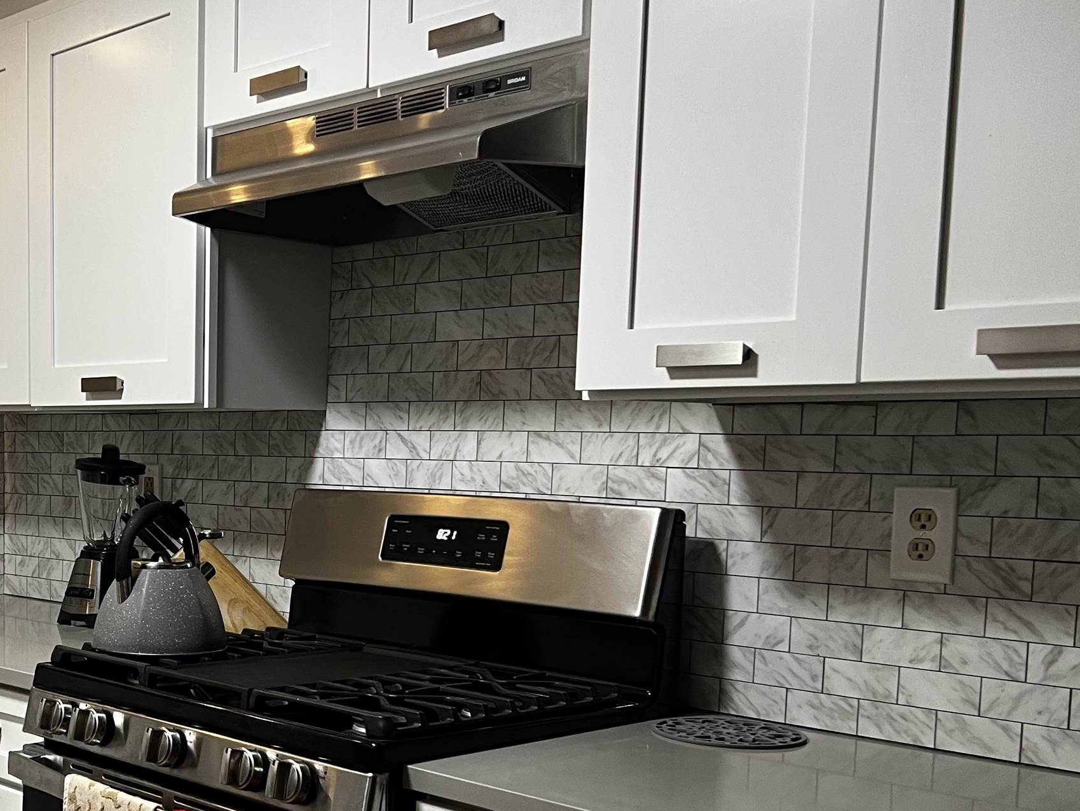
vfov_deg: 30.5
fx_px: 1467
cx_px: 148
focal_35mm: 47
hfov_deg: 38.2
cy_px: 579
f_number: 1.5
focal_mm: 5.7
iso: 100
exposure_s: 1/60
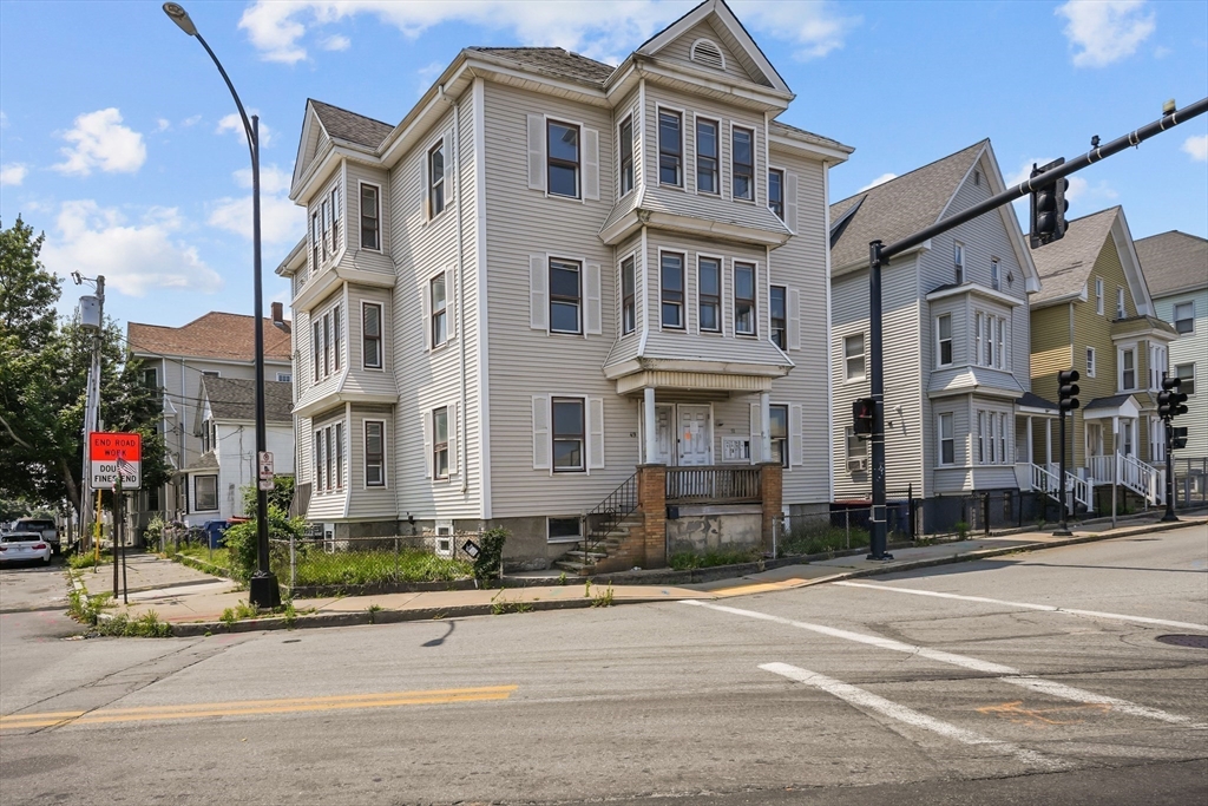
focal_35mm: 20
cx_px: 604
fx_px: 671
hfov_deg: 84.0
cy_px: 403
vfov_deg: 61.9
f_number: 6.3
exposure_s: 1/2000
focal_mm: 20
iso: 320
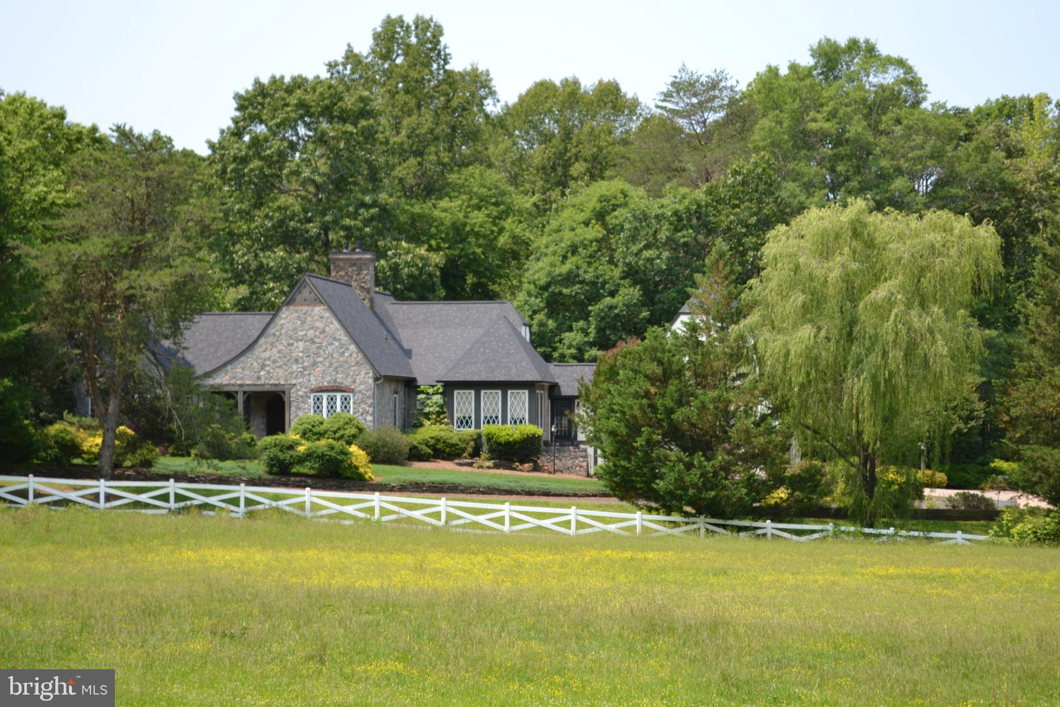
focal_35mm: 82
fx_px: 2429
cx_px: 530
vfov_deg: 16.6
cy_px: 354
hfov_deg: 24.6
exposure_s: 1/160
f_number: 6.3
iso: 100
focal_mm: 55
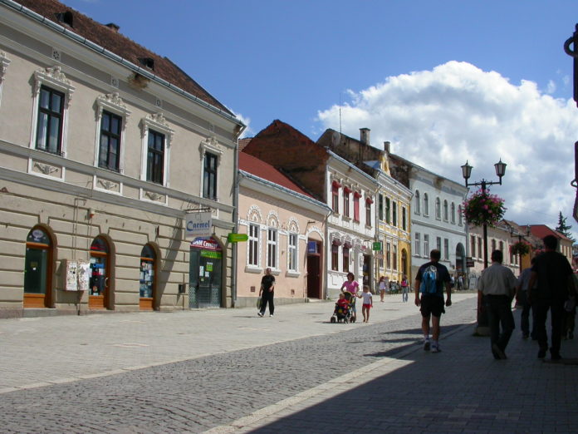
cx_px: 289
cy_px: 217
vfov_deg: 37.7
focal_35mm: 38
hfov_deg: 49.0
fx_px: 635
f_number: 7.5
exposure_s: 1/599
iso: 100
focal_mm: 7.85
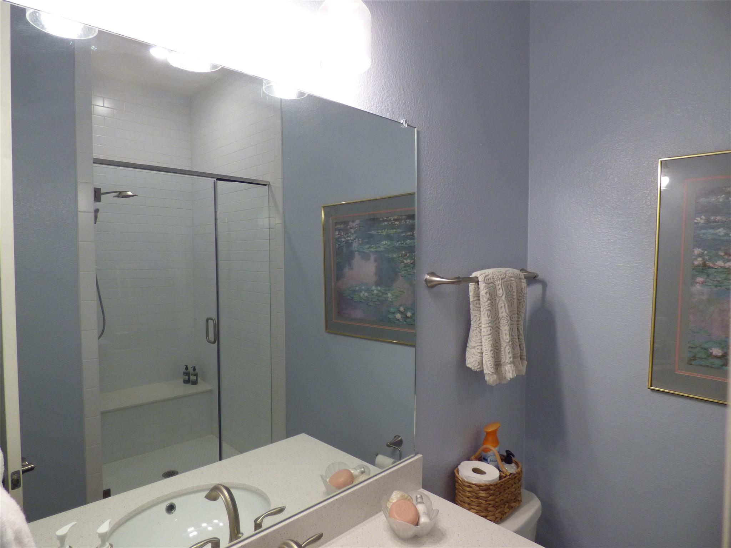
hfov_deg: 81.7
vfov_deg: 66.0
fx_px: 422
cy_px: 274
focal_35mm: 20
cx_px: 366
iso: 200
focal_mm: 3.58
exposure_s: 1/60
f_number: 2.8
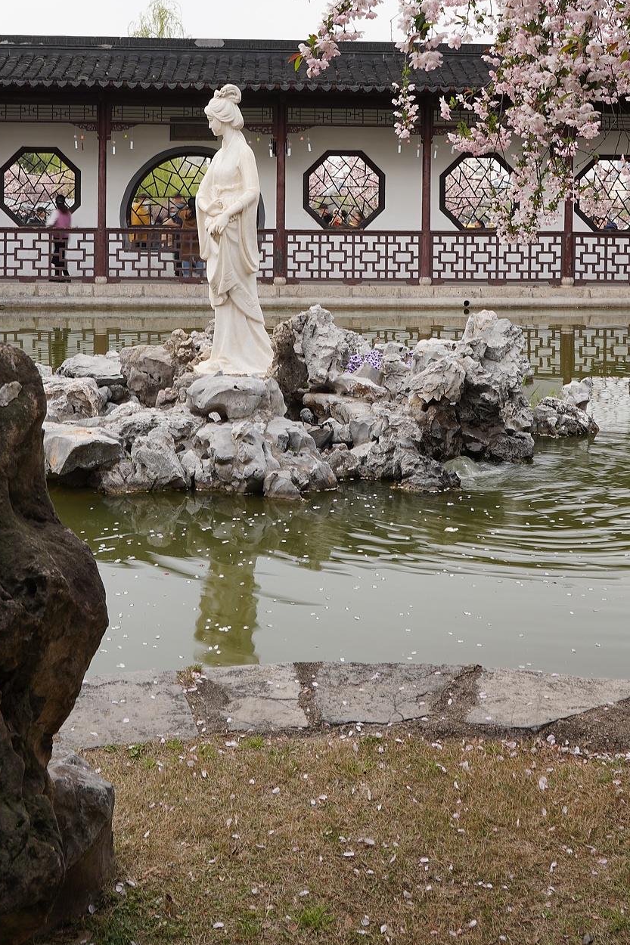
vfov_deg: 43.8
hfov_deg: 31.2
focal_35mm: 43
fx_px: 1129
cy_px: 225
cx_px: 292
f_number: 22
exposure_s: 1/6
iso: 100
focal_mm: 28
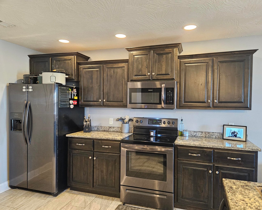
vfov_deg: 58.8
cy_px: 105
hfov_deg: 70.2
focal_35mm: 24
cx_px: 137
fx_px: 186
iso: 640
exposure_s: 1/60
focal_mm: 5.4
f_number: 1.8
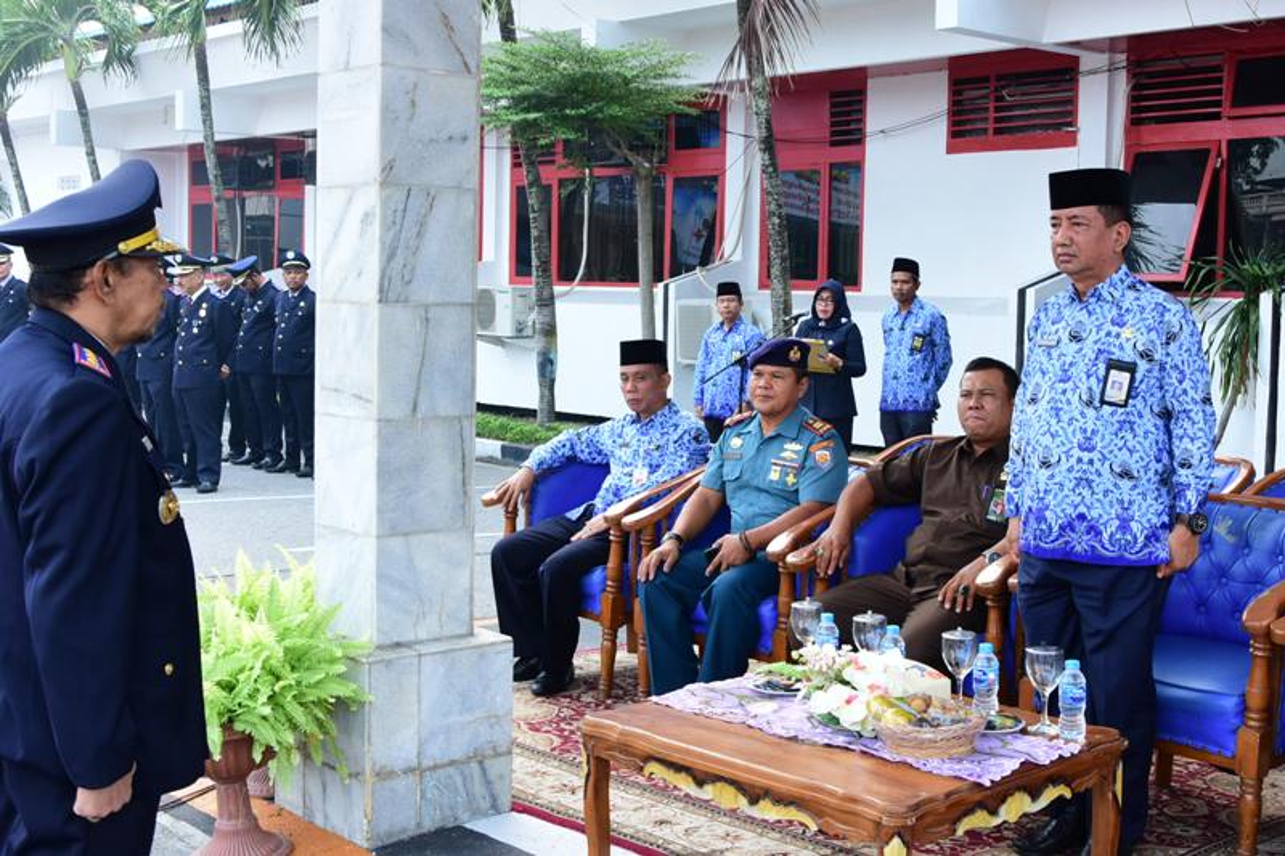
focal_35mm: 40
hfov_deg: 47.9
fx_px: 1445
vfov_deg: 33.0
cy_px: 428
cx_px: 642
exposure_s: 1/80
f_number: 8
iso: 400
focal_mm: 27
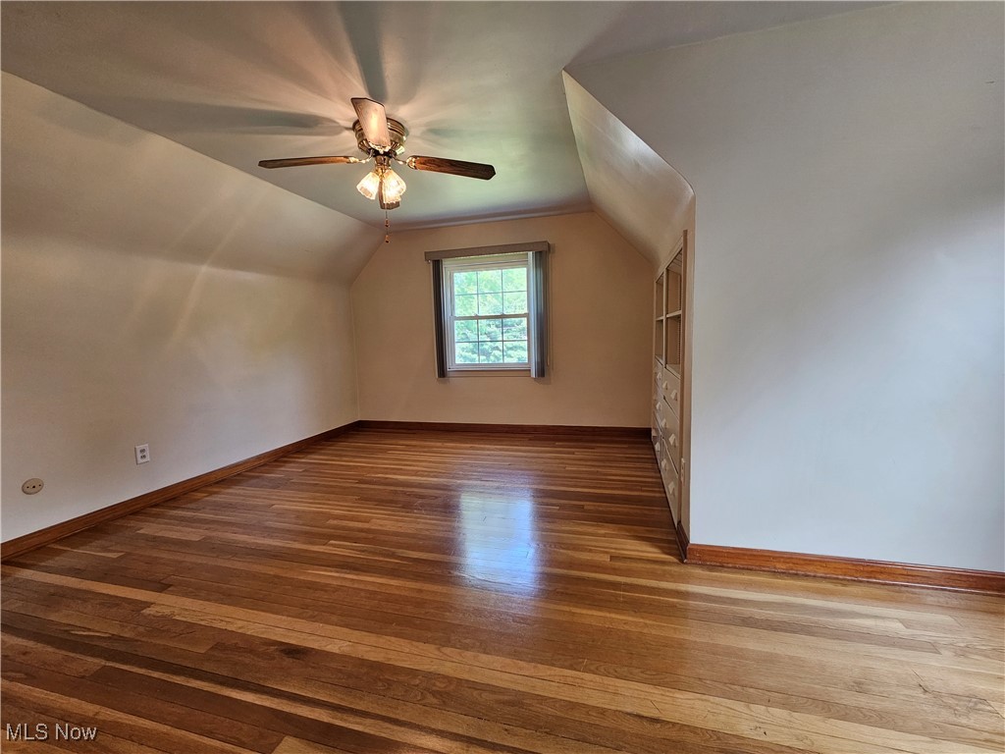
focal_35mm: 13
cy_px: 377
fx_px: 377
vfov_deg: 89.9
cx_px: 502
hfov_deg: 106.2
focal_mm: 2.2
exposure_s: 1/60
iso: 125
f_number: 2.2
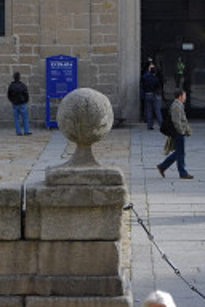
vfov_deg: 8.2
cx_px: 247
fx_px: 2135
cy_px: 10
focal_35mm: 250
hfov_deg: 5.5
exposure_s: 1/160
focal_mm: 40
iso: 100
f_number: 4.5
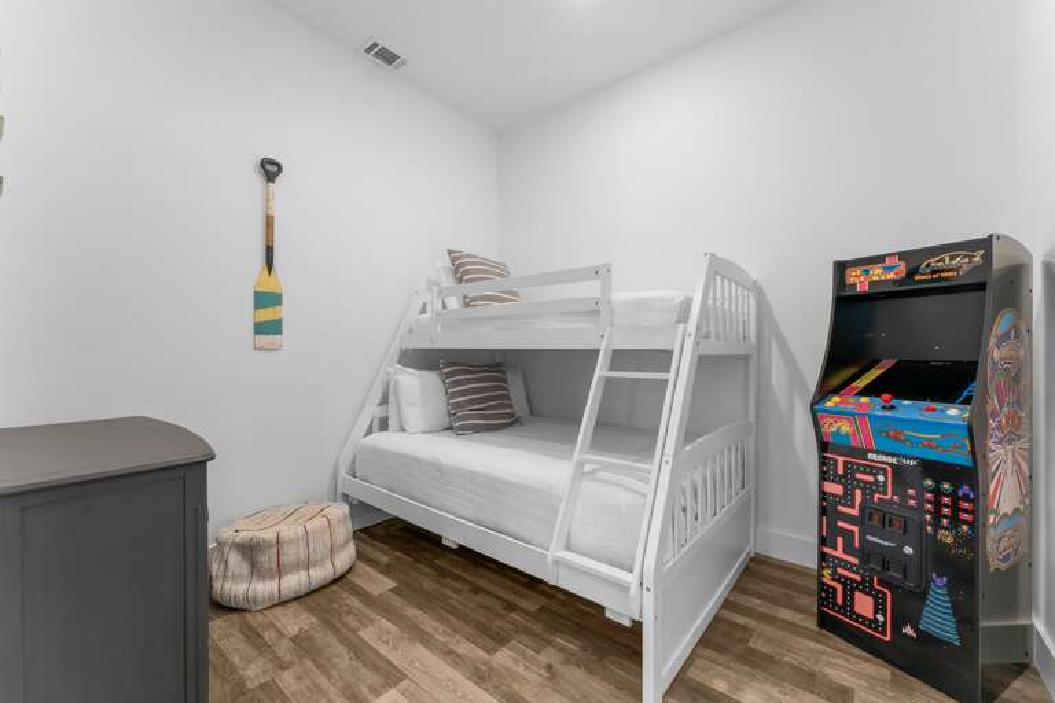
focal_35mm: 14
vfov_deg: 81.2
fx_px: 410
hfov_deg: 104.3
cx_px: 528
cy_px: 352
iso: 400
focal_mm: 14
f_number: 8
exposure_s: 1/3
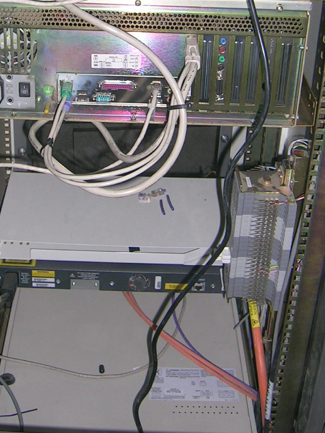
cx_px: 109
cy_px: 62
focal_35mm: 61
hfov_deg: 23.9
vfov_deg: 30.6
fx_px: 763
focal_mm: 5.4
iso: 50
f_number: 2.8
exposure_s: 1/60.1
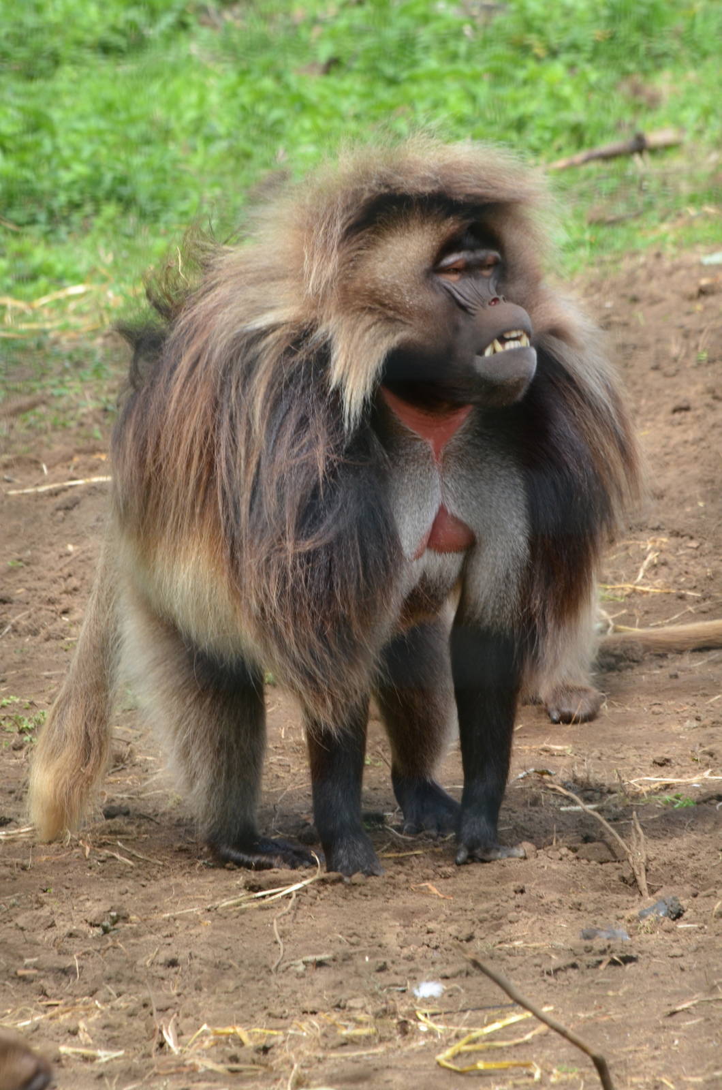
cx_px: 361
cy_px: 545
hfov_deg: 1.8
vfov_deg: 2.8
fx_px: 22659
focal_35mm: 750
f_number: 16
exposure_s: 1/125
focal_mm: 500
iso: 640
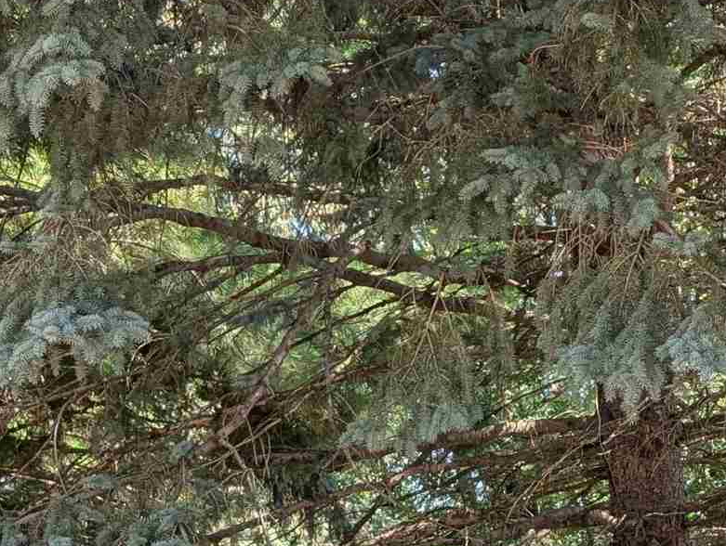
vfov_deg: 14.9
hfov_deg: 20.6
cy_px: 747
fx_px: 1974
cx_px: 574
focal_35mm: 94
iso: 20
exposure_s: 1/230
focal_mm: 6.9
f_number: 1.68
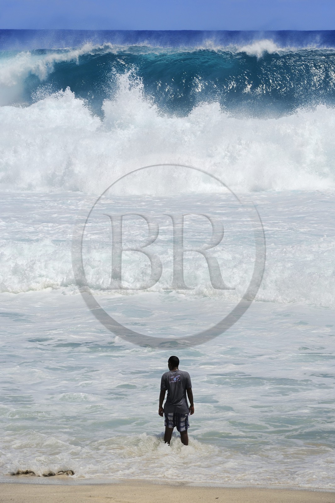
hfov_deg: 7.4
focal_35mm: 185
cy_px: 252
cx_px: 168
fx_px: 2583
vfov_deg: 11.1
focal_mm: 185
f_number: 16
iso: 200
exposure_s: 1/400
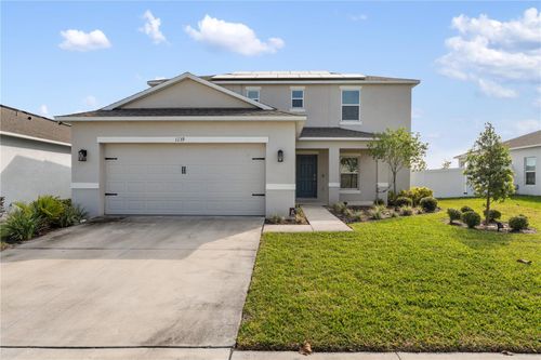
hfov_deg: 78.6
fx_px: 330
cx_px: 270
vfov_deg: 57.2
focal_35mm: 22
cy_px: 180
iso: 50
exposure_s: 1/50
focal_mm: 22
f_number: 13
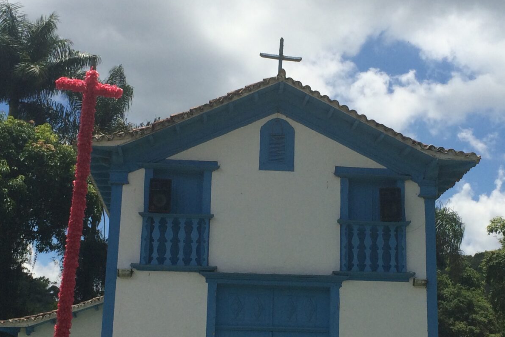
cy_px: 187
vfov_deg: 20.9
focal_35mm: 65
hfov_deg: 30.9
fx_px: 912
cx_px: 278
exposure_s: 1/4115
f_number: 2.2
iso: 32
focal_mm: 4.15
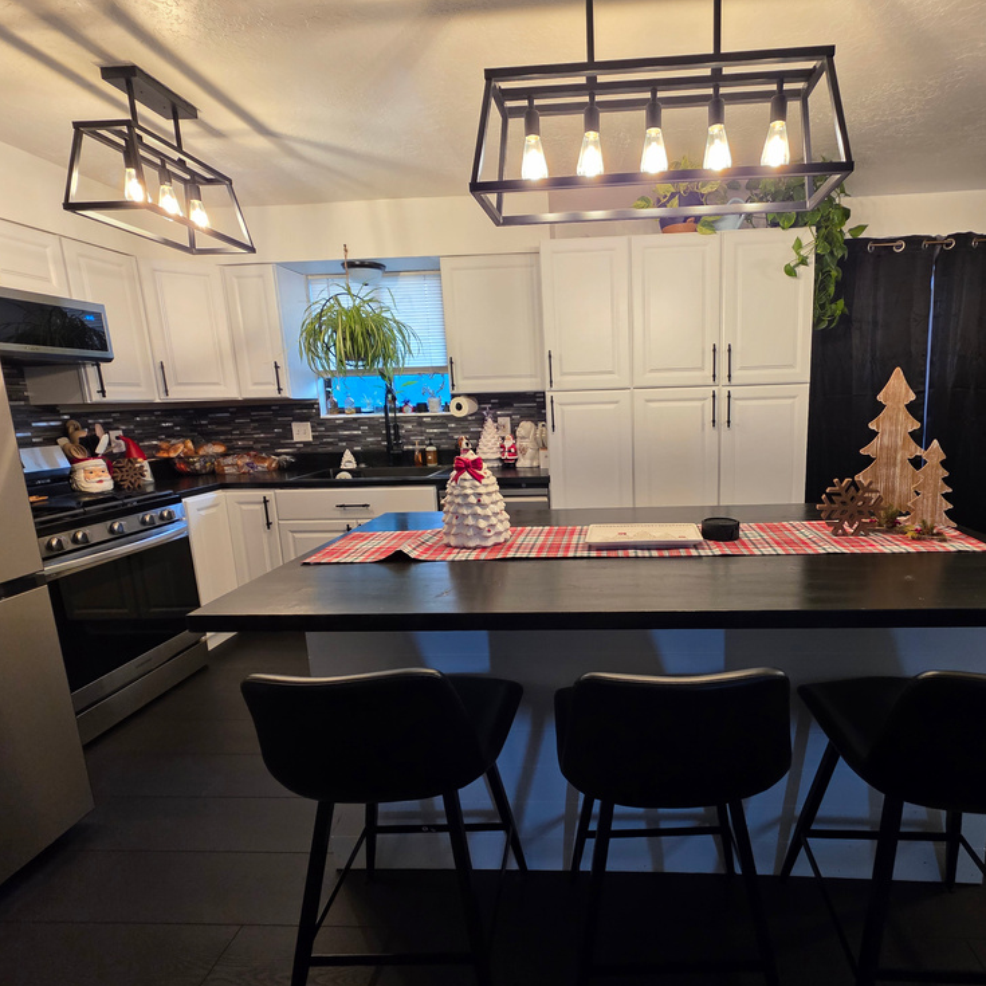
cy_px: 490
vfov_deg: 87.4
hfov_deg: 86.3
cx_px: 593
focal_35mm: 16
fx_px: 516
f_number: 1.9
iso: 200
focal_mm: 2.2
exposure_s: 1/120
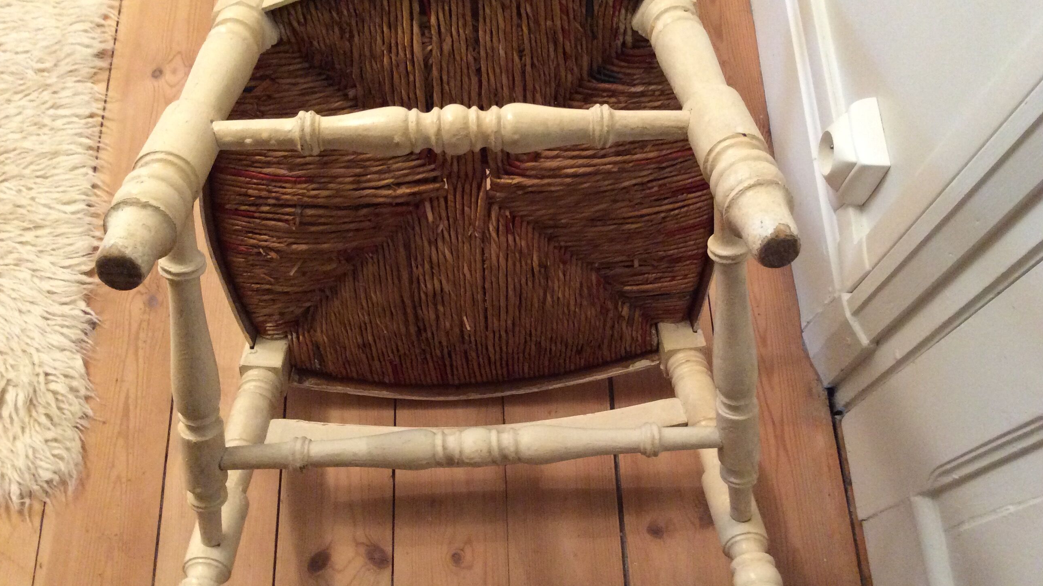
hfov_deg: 56.6
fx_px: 968
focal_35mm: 35
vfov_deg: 33.7
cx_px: 521
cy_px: 313
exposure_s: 1/20
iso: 250
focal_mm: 3.3
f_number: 2.4
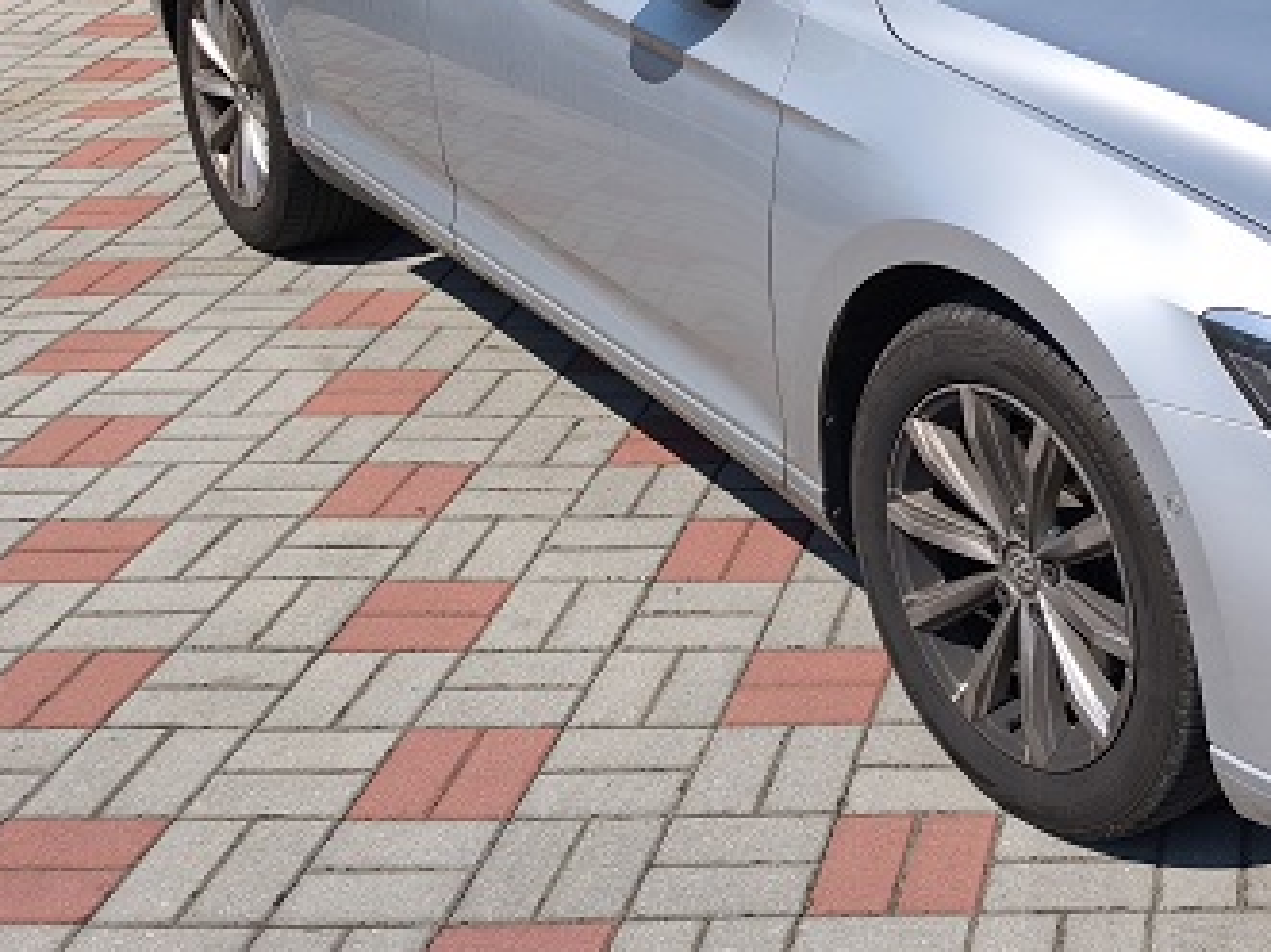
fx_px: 2092
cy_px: 29
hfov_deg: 30.7
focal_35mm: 57
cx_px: 1352
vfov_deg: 24.6
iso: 50
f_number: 1.6
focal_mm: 6.57
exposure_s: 1/3805
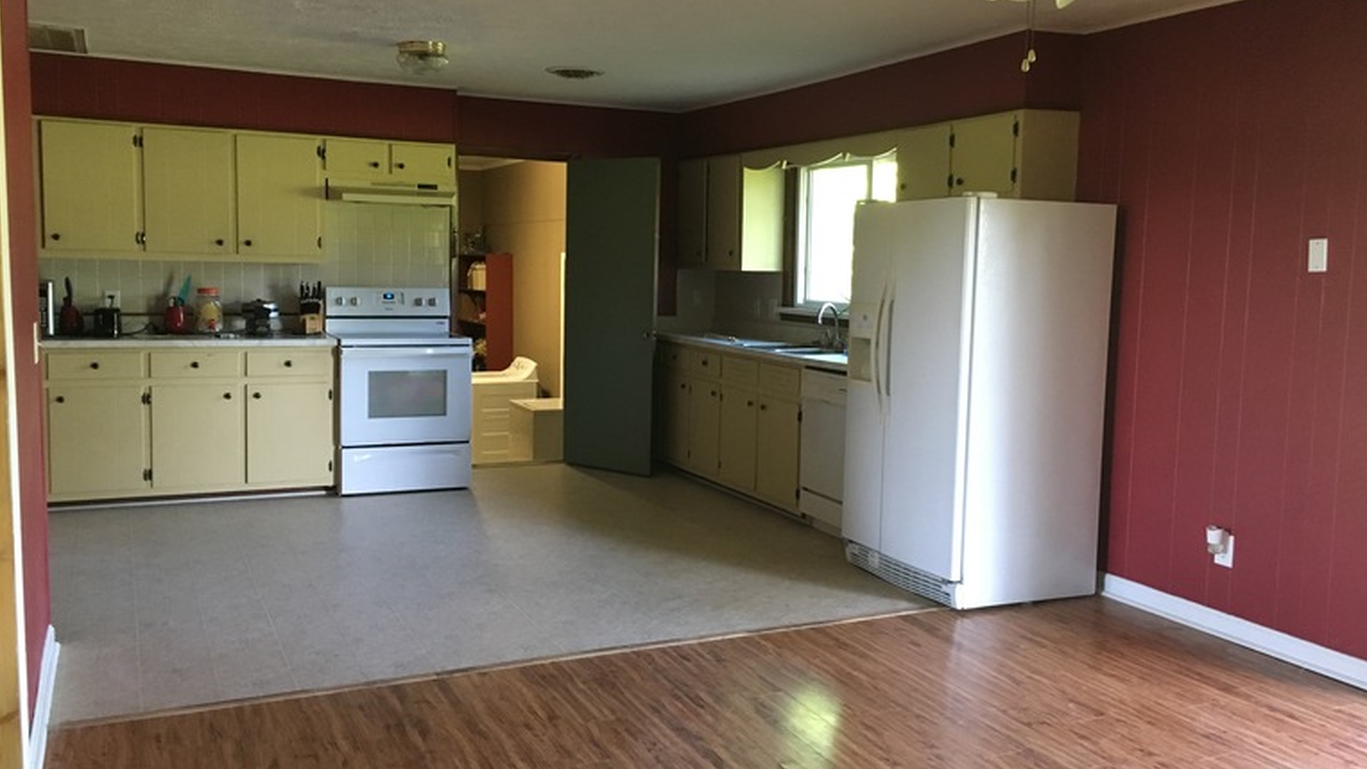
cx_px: 684
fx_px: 1160
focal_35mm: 32
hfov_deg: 61.0
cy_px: 371
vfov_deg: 36.7
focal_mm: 4.15
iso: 200
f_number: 2.2
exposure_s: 1/30
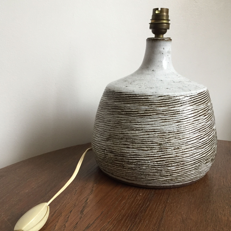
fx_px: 264
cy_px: 131
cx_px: 113
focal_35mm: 35
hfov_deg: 47.2
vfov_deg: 47.1
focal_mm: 4.15
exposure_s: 1/33
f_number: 2.2
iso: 160
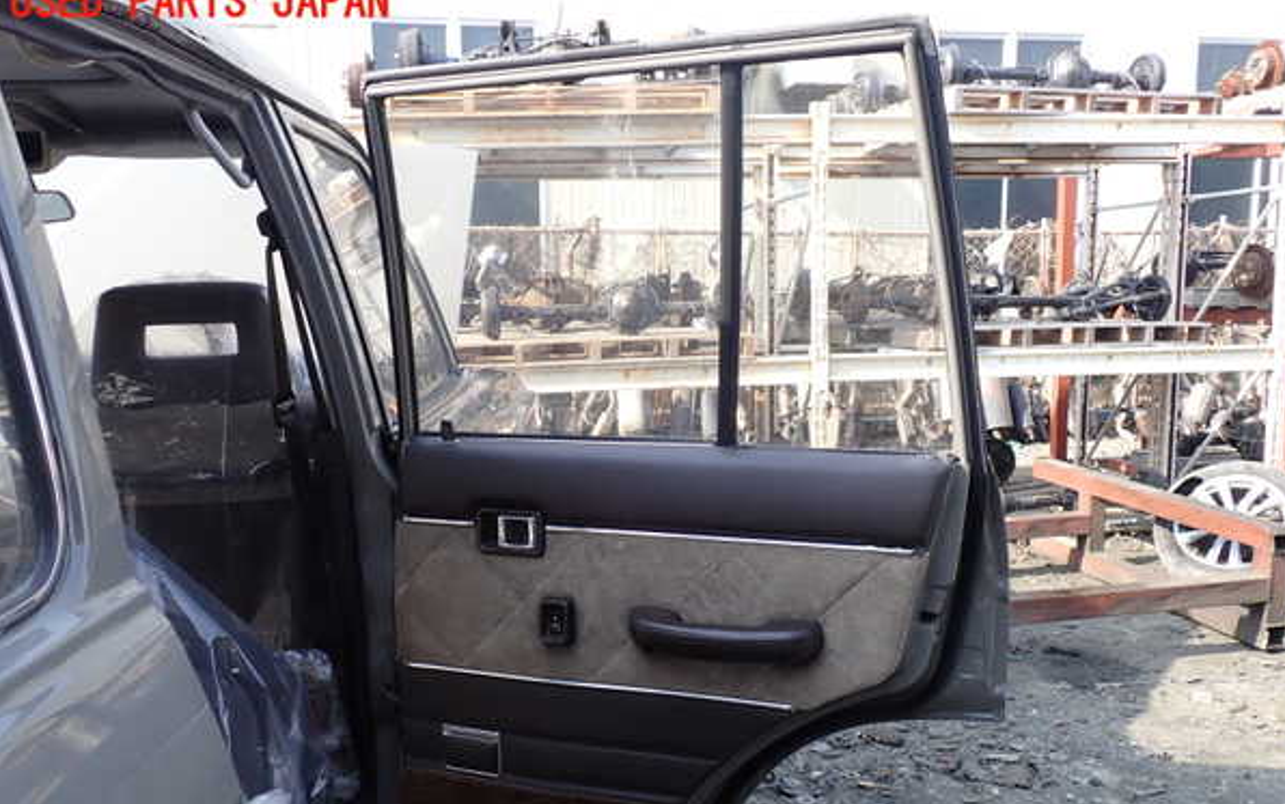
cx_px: 645
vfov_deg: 39.4
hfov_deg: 59.6
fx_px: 1121
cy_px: 461
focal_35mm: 32
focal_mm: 5.4
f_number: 3.2
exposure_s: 1/200
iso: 100
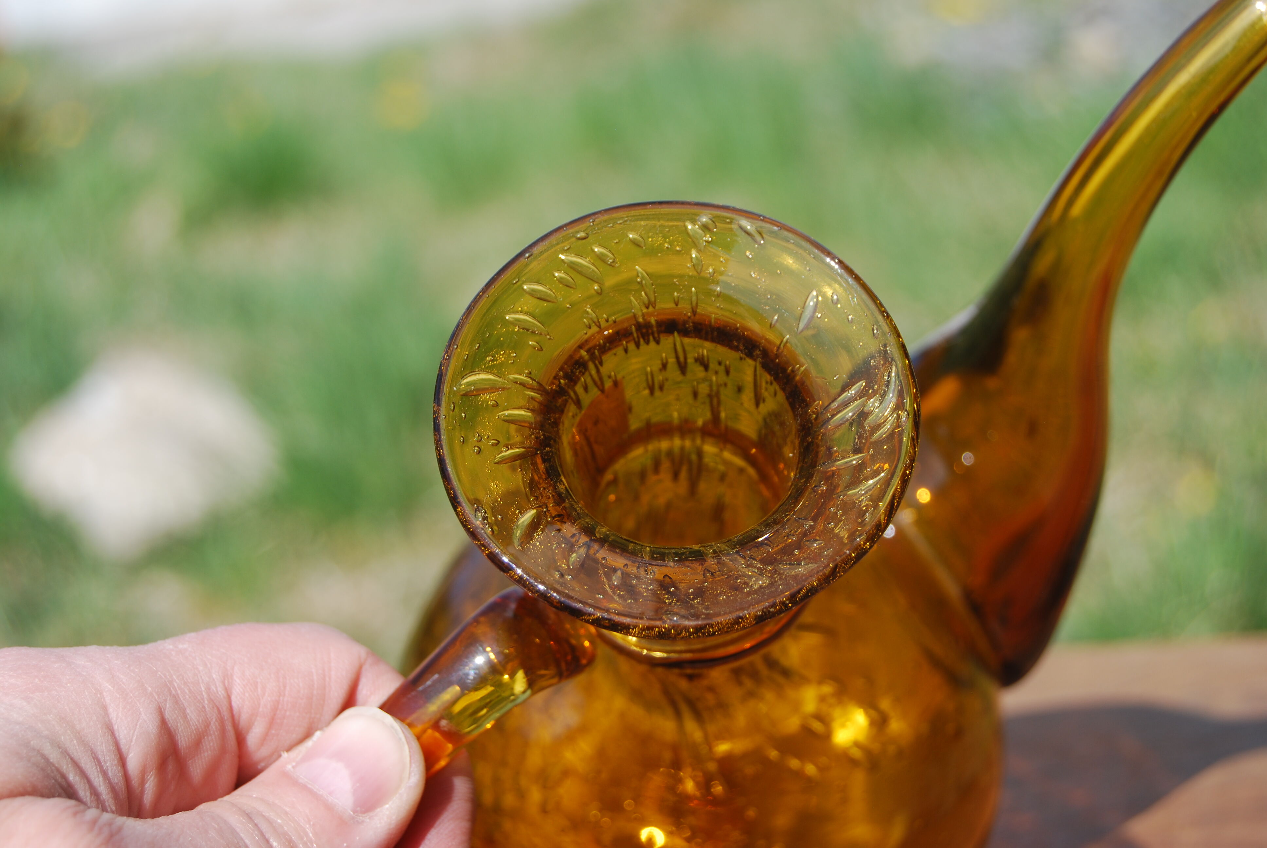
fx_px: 2643
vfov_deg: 18.2
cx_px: 634
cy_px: 424
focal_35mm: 75
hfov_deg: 27.0
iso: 100
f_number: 8
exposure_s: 1/250
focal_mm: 50
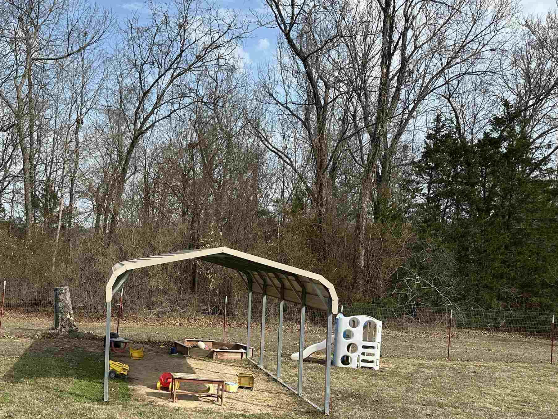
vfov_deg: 35.1
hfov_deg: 43.7
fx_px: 661
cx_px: 114
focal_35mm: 41
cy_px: 243
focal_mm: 6.86
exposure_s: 1/3717
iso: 80
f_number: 1.78
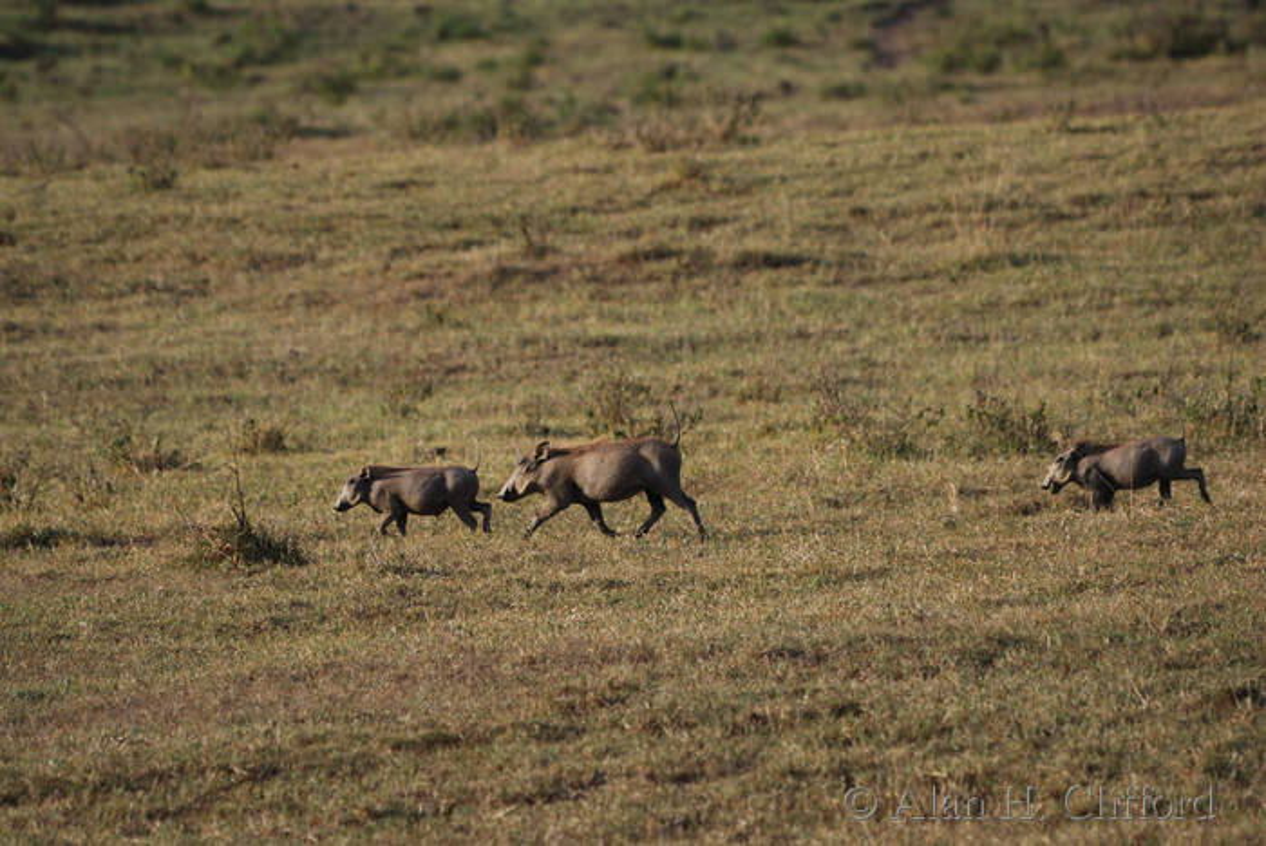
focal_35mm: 600
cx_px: 633
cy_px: 423
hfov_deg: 3.4
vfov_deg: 2.3
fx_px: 21117
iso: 200
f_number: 5.6
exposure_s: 1/400
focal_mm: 400
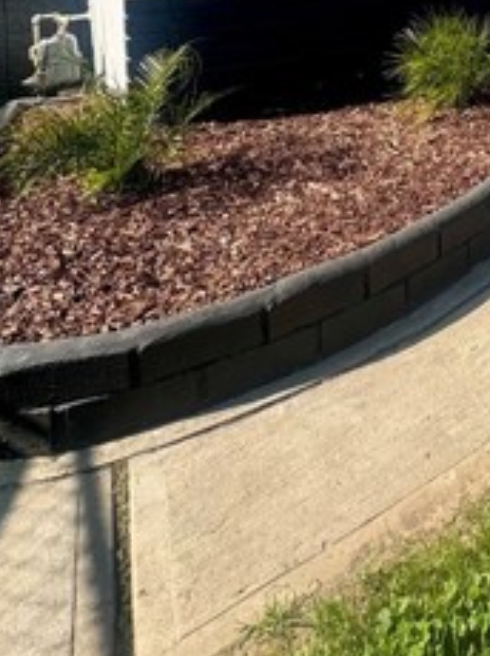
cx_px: 504
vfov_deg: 39.4
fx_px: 737
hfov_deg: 33.3
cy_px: -63
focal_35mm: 39
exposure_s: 1/1048
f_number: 2.2
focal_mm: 2.22
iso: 50
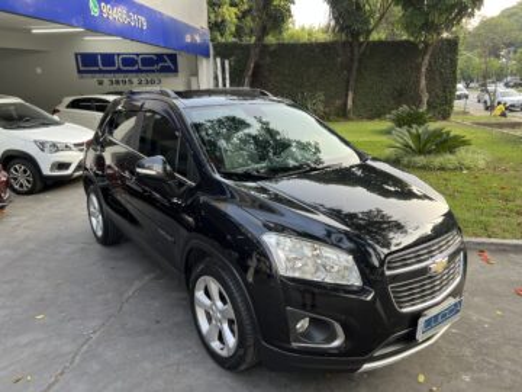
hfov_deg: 67.3
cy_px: 196
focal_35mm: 26
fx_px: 392
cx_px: 261
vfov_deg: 53.1
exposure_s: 1/139
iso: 40
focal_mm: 5.7
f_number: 1.5
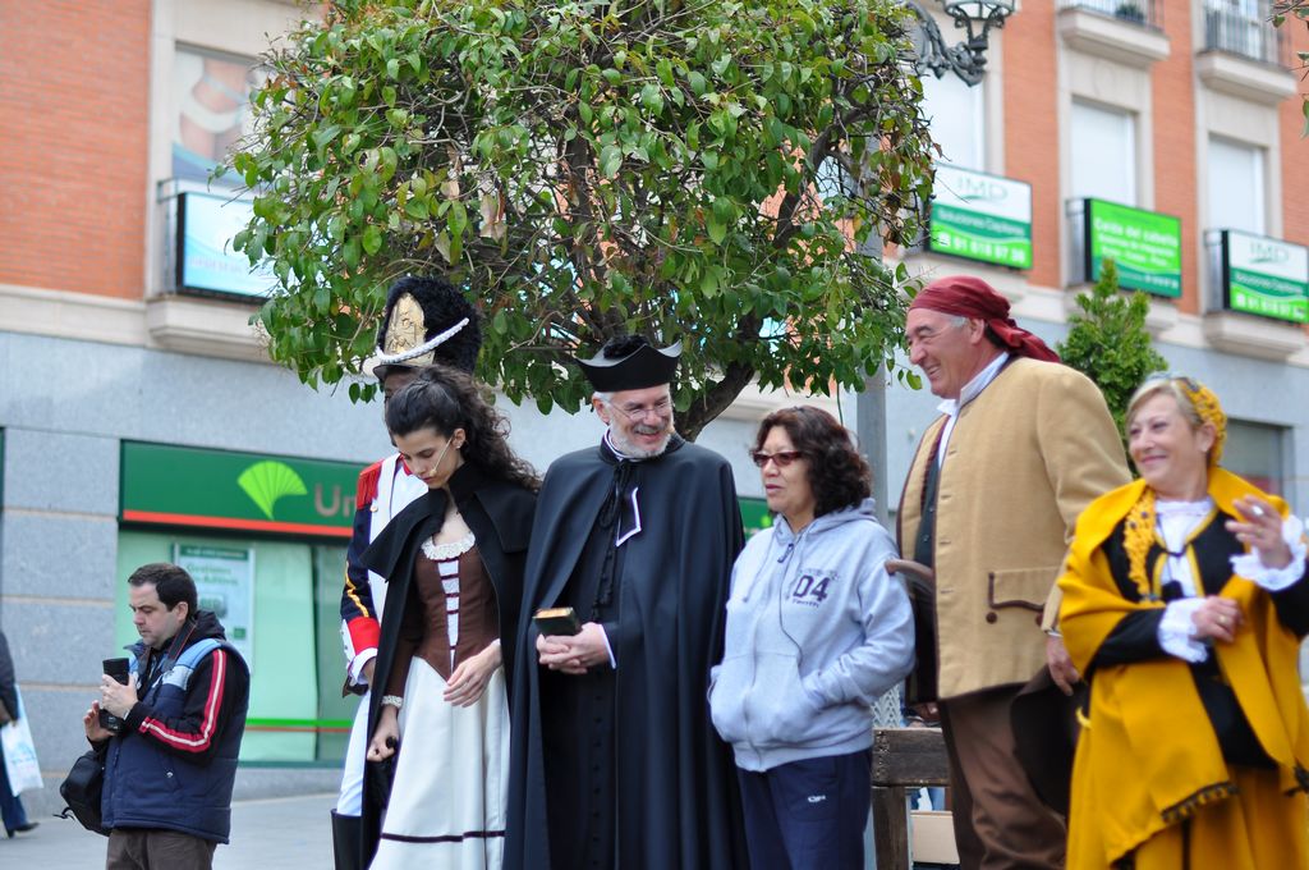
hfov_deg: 27.0
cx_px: 654
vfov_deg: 18.1
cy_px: 435
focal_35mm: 75
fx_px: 2724
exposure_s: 1/1000
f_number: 2.2
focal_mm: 50
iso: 200
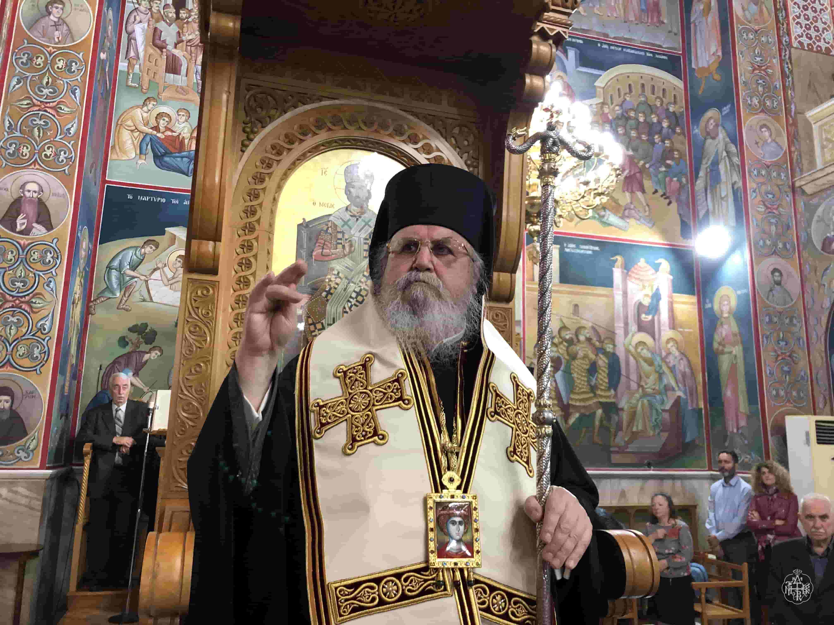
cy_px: 312
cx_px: 417
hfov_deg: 63.4
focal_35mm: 28
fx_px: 675
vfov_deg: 49.7
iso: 64
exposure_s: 1/17
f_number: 1.8
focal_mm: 4
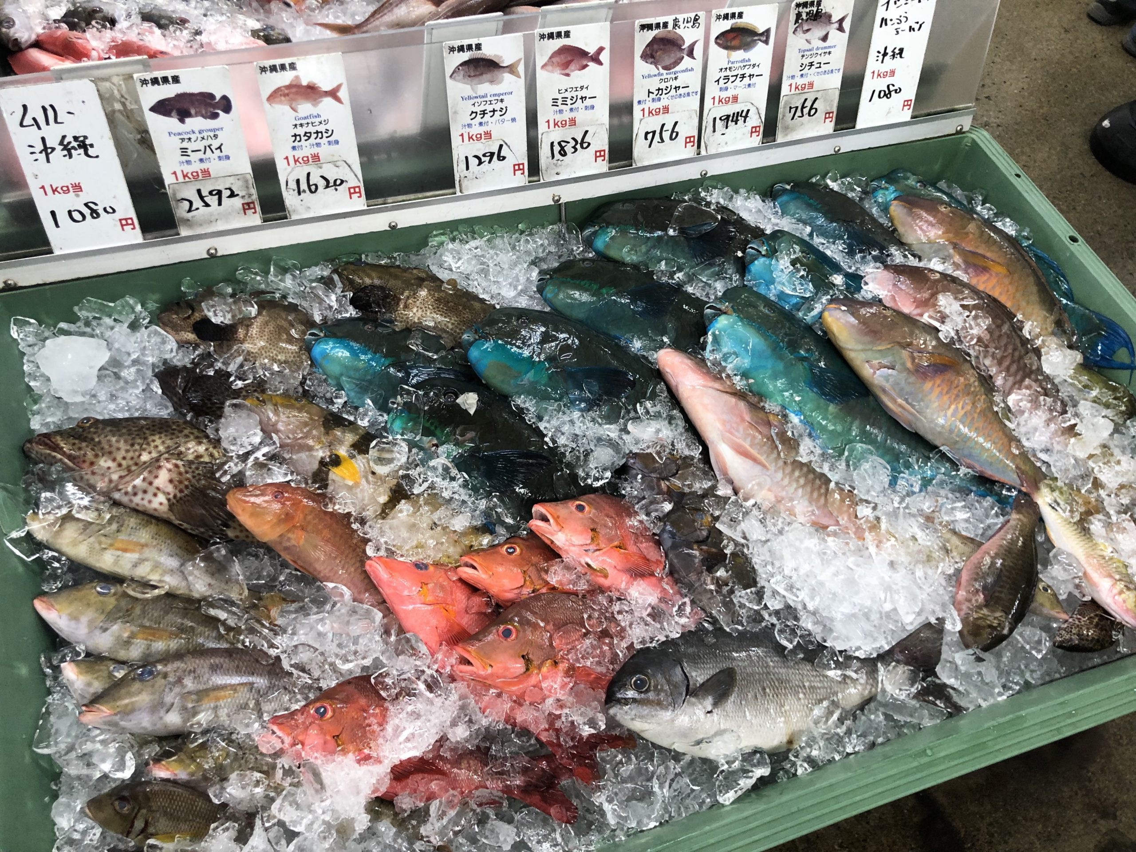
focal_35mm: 28
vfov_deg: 49.7
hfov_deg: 63.4
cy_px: 426
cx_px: 568
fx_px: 919
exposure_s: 1/24
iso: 40
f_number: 1.8
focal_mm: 4
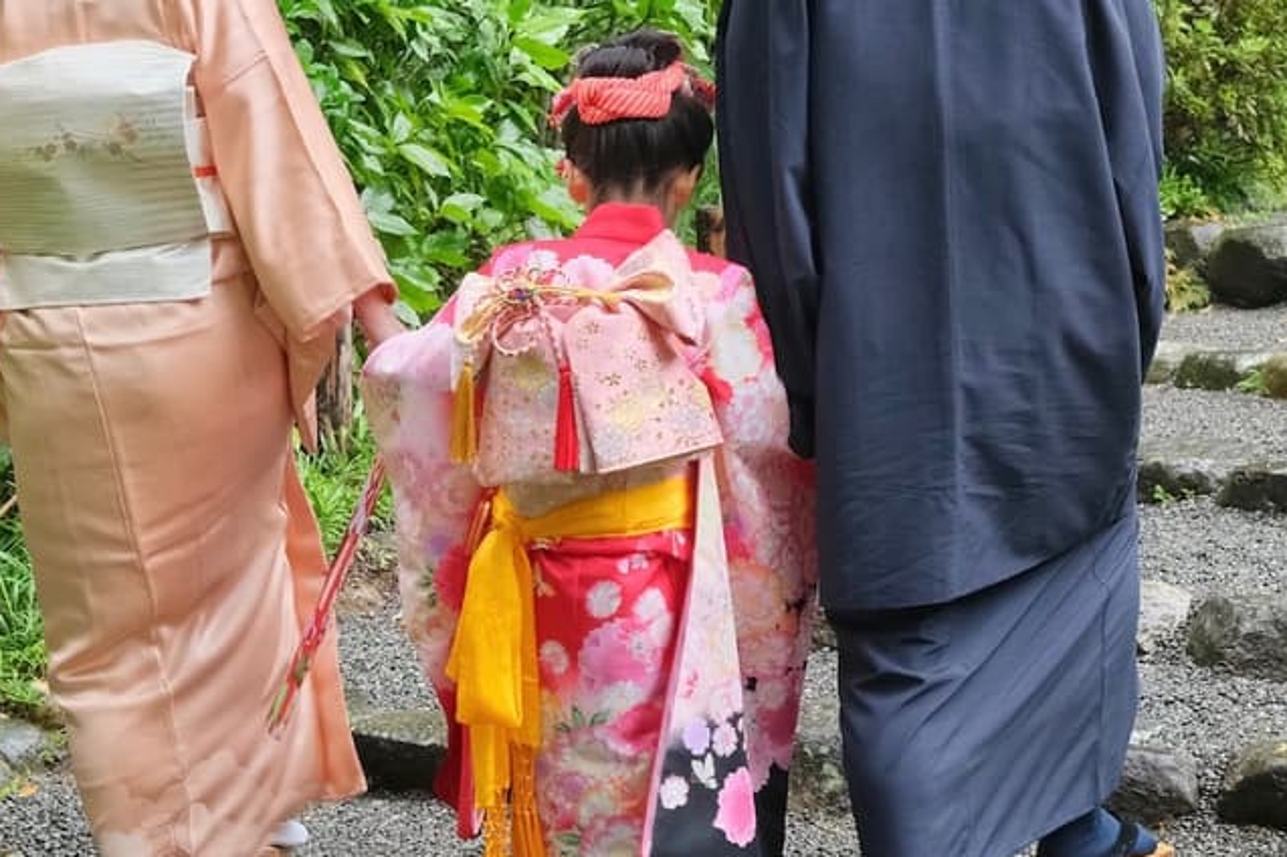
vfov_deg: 13.1
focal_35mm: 104
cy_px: 193
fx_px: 3716
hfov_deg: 19.6
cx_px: 626
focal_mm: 30.8
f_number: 4.5
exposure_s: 1/100
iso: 1600
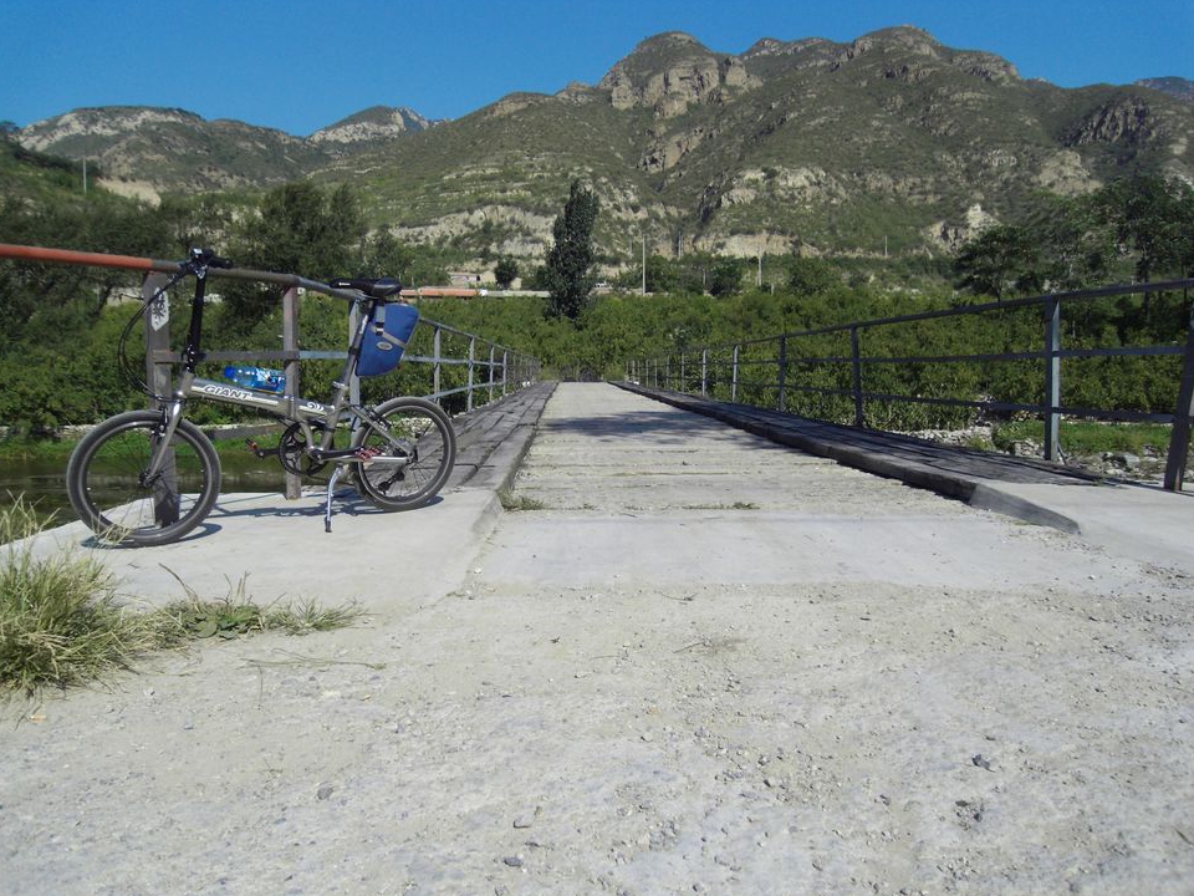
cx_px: 608
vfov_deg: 54.9
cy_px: 463
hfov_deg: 69.4
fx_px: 862
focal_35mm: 25
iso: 80
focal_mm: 4.3
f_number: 7.3
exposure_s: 1/320
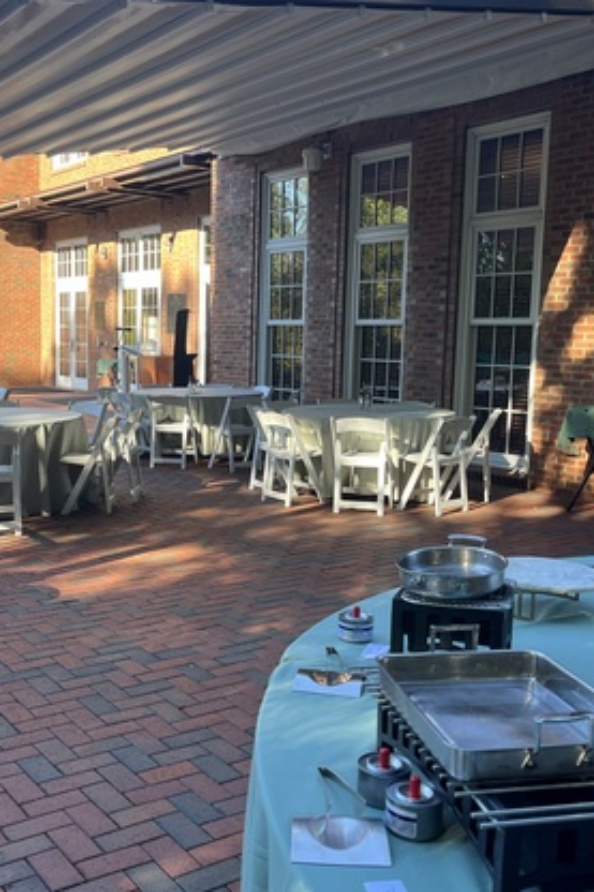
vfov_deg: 49.6
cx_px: 227
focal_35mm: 39
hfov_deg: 34.0
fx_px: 966
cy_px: 446
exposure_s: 1/224
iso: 40
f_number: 1.6
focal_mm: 5.1
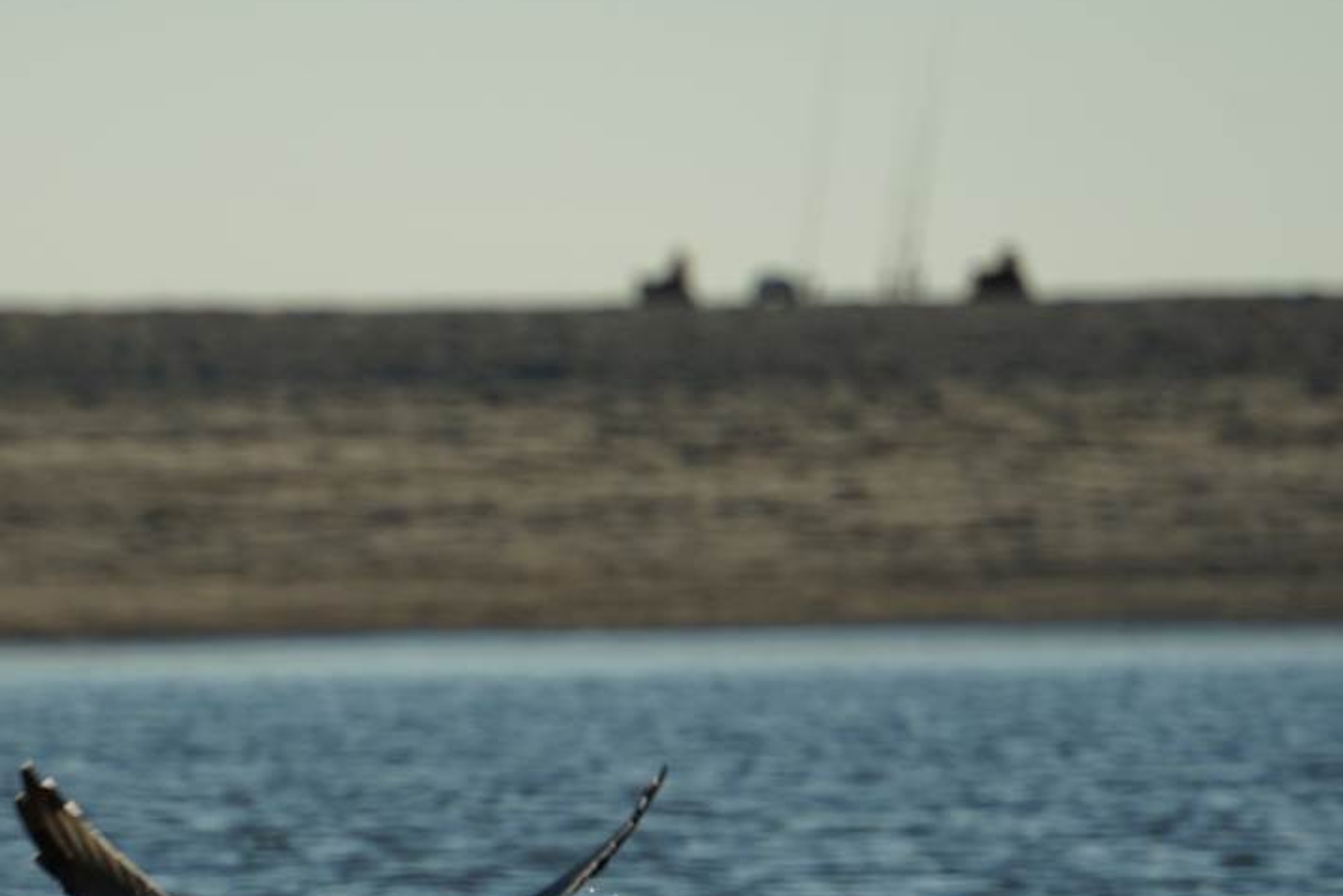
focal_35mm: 454
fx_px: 16939
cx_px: 211
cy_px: 975
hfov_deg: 4.5
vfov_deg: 3.0
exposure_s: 1/800
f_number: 5.6
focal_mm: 200
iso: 100
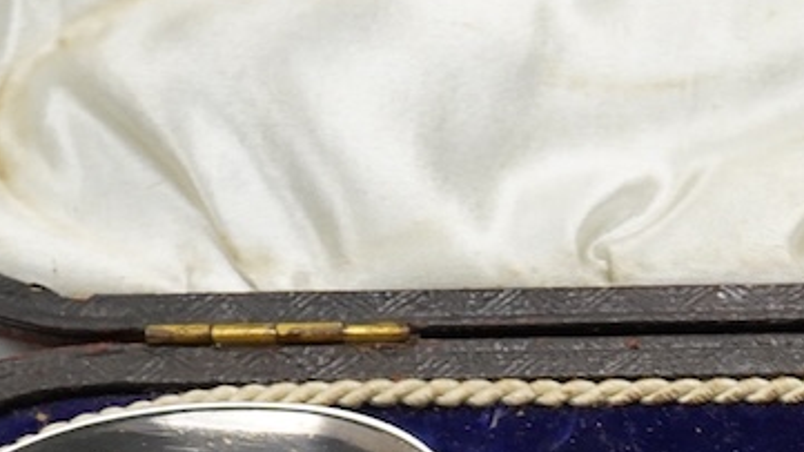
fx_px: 3134
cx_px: 968
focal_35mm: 147
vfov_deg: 8.0
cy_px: 733
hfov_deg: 14.2
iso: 2500
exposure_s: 1/250
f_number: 9
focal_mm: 30
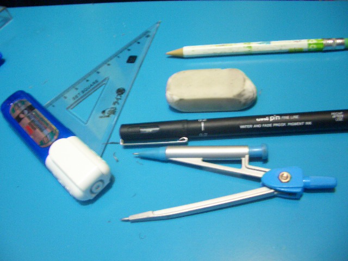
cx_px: 174
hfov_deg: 52.6
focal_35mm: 35
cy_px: 130
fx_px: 352
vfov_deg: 40.7
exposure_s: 1/8
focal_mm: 5.8
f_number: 2.6
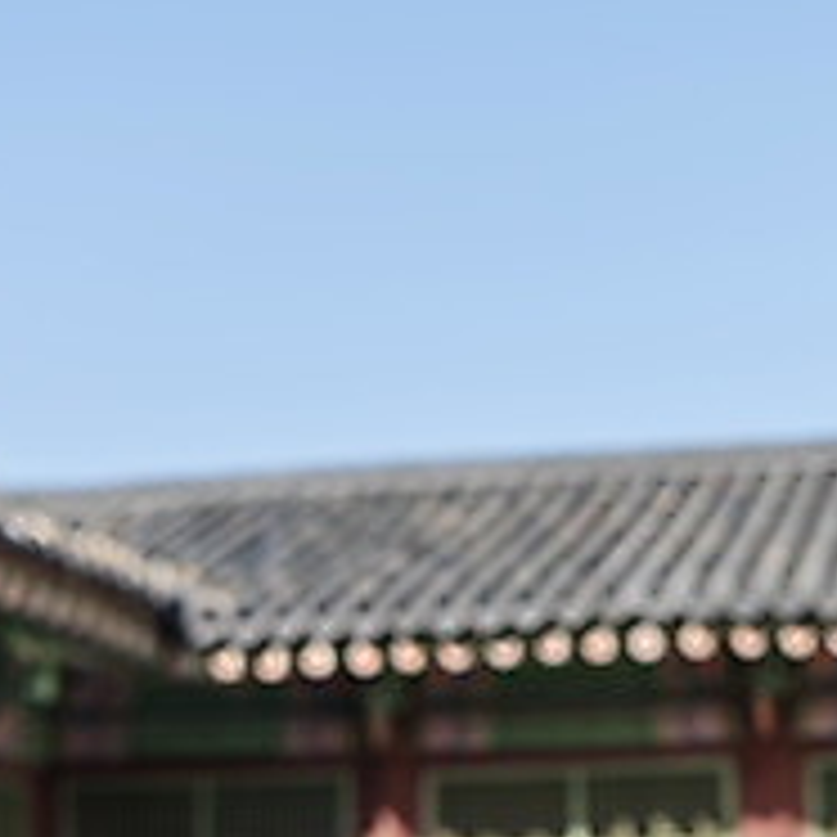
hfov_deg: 18.6
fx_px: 2544
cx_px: 565
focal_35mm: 93
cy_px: 662
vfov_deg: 18.5
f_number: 2.8
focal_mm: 34
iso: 160
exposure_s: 1/1600
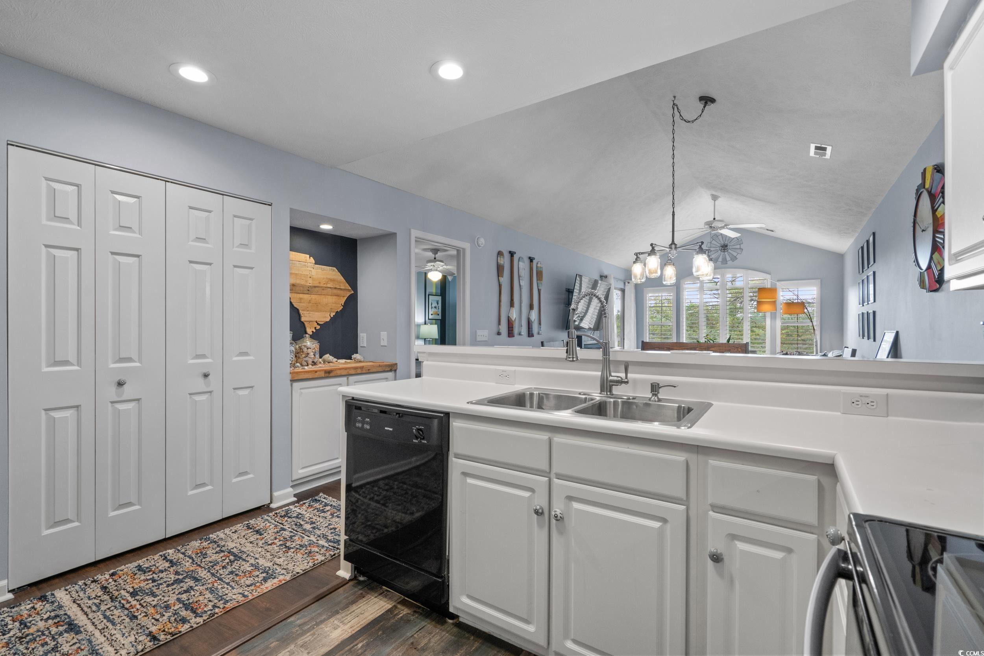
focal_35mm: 16
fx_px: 437
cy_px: 328
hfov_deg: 96.7
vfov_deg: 73.8
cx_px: 492
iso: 1000
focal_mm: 16
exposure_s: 1/15
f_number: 8
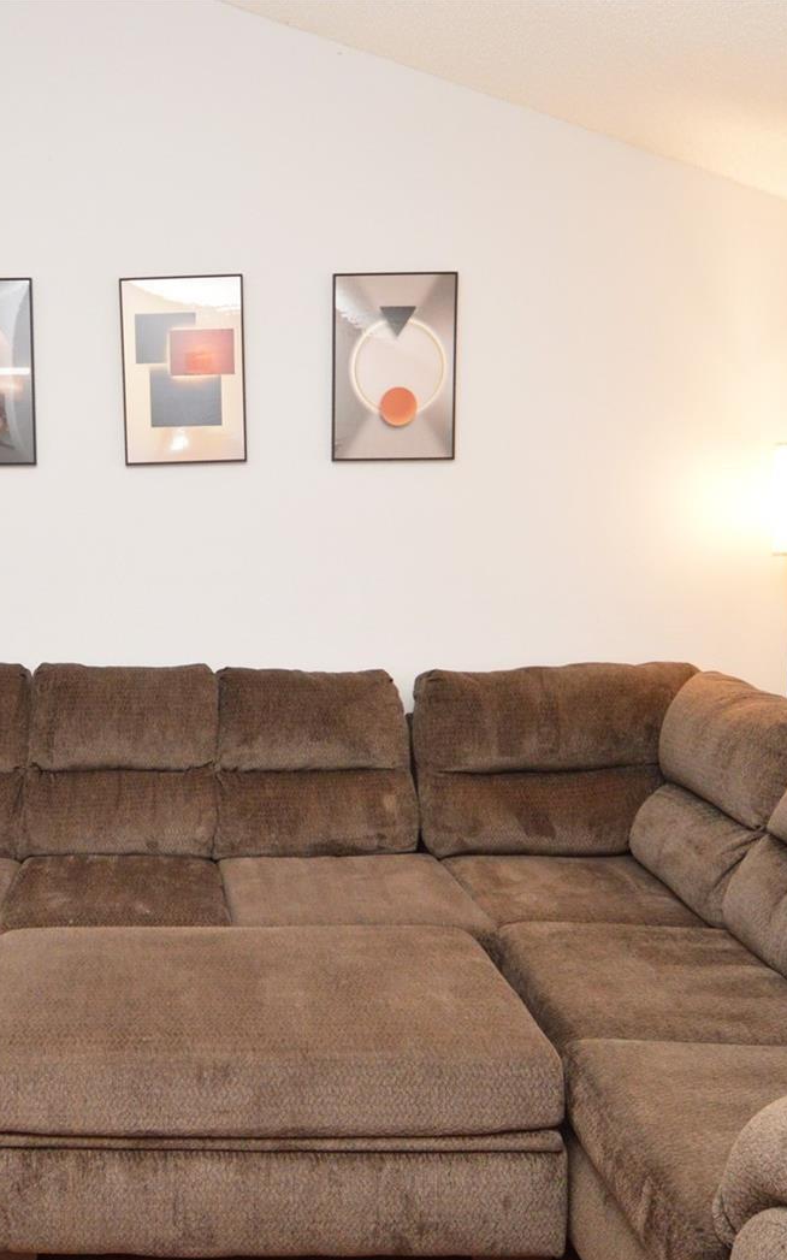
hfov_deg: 42.3
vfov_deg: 66.5
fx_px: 961
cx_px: 144
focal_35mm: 28
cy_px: 637
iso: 1800
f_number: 4
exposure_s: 1/60
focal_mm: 12
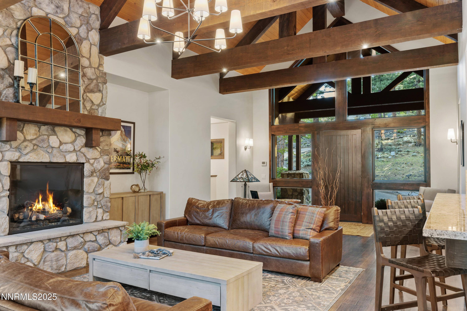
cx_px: 234
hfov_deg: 69.4
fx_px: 337
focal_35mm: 26
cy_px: 156
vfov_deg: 49.6
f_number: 10
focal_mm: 26
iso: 100
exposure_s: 8
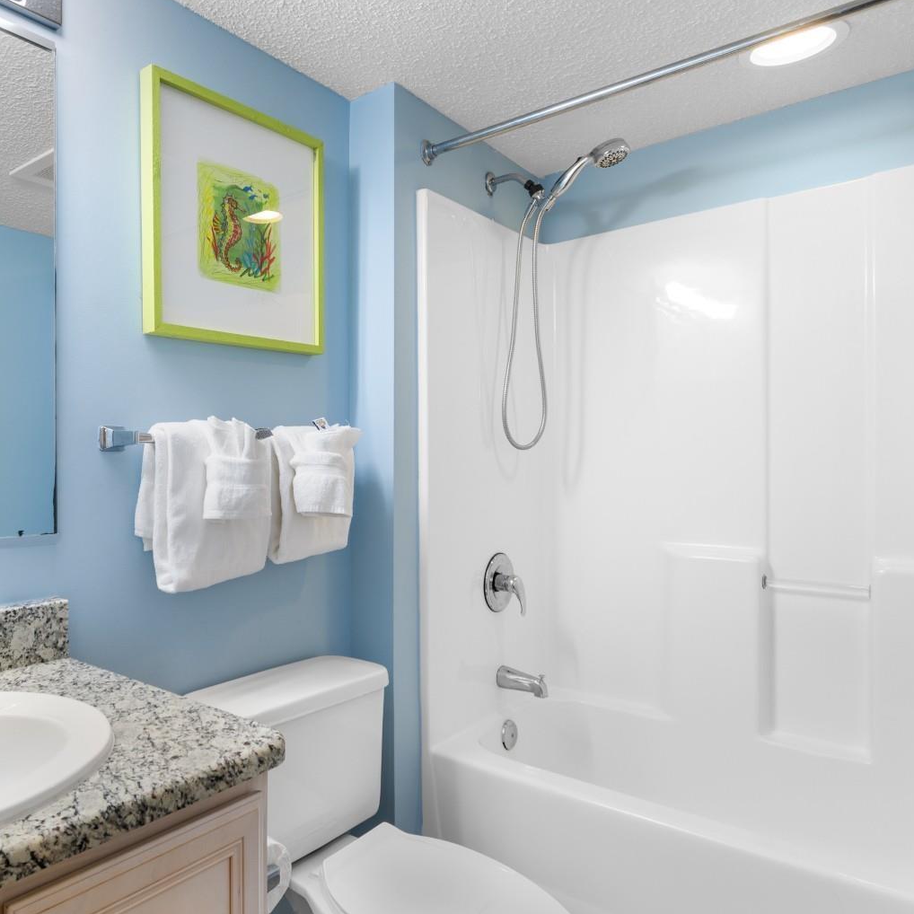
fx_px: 687
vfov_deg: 67.2
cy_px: 437
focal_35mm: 23
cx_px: 267
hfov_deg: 64.5
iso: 100
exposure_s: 1/4
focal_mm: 11.5
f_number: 4.8
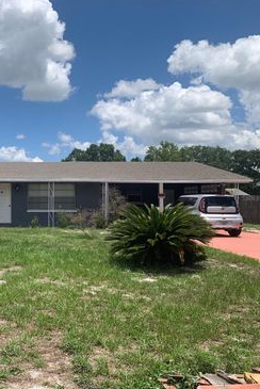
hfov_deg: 33.3
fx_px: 400
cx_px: 7
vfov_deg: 51.8
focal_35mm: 37
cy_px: 198
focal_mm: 4.25
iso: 25
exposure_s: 1/3086
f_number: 1.8
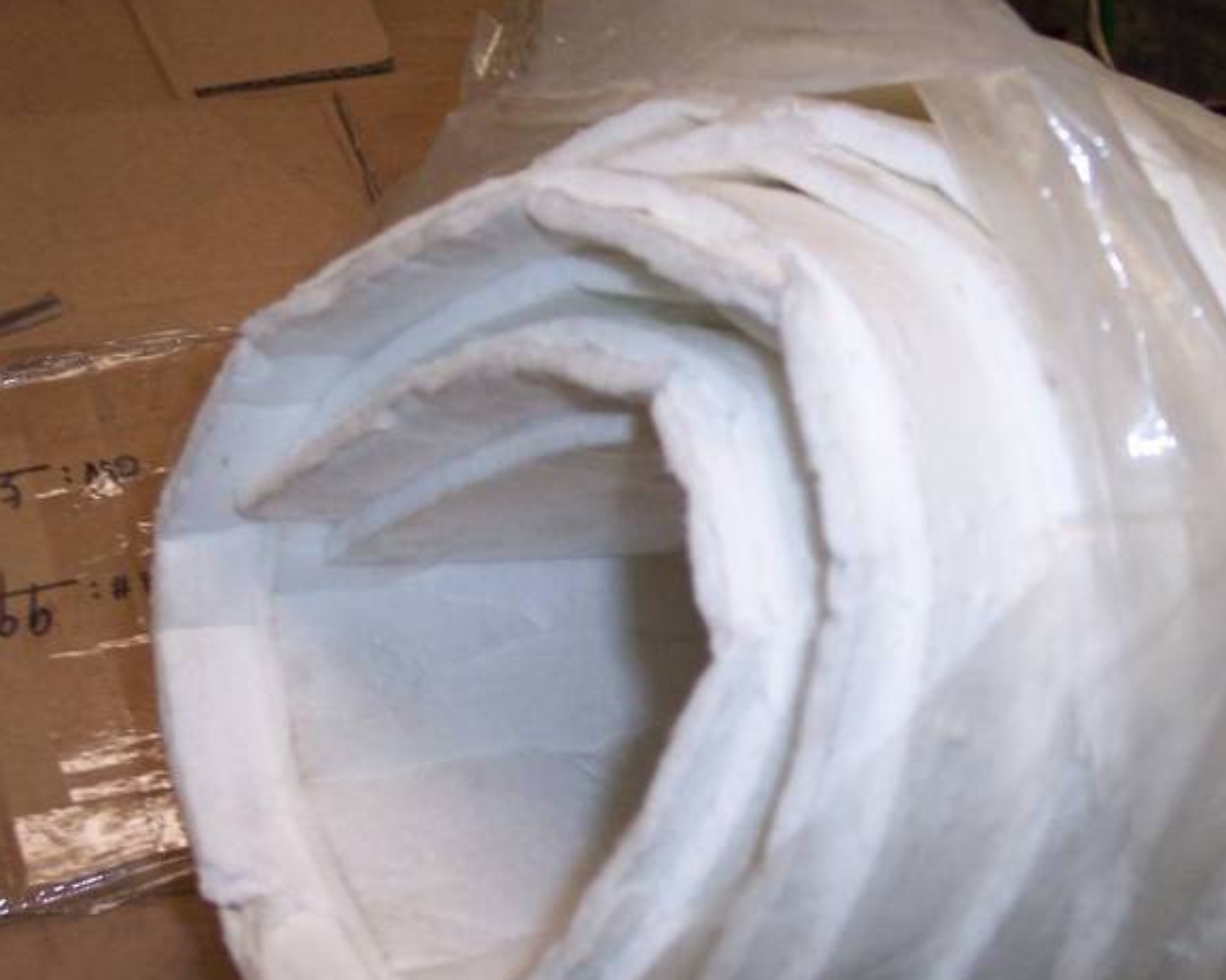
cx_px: 734
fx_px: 1886
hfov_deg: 35.9
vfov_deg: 29.0
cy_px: 592
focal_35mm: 52
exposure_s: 1/30
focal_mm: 8
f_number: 2.8
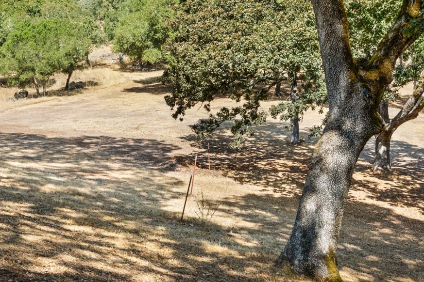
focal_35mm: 55
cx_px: 146
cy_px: 112
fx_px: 648
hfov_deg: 35.9
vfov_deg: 24.6
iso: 400
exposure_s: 1/80
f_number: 8
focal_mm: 32
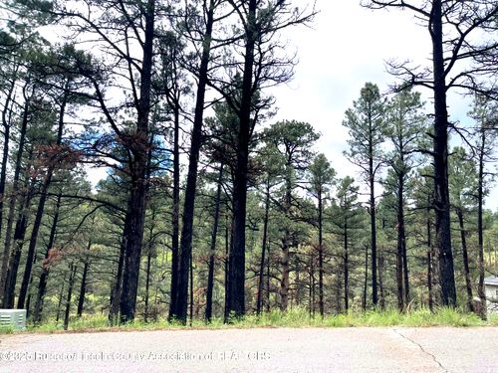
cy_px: 186
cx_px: 249
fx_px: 374
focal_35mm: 26
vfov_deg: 53.1
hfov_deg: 67.3
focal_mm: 5.1
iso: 32
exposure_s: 1/1225
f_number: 1.6
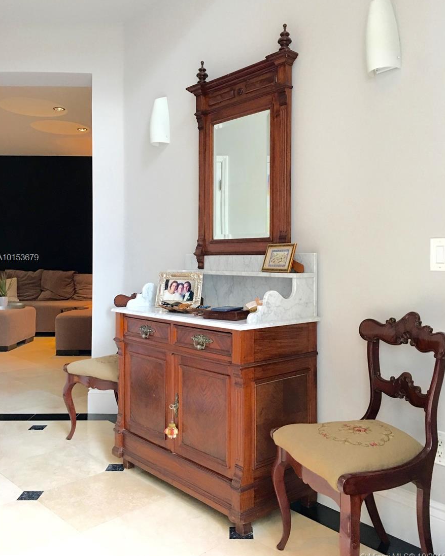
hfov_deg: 47.1
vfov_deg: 57.1
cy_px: 259
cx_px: 223
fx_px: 510
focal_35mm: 31
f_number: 2.2
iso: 64
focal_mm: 4.15
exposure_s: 1/15
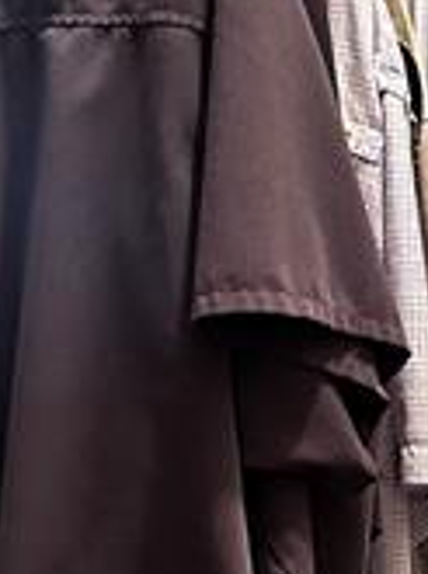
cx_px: 331
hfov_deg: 13.1
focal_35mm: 112
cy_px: 292
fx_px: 1854
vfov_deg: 17.6
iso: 1000
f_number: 1.78
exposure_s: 1/40
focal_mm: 6.86
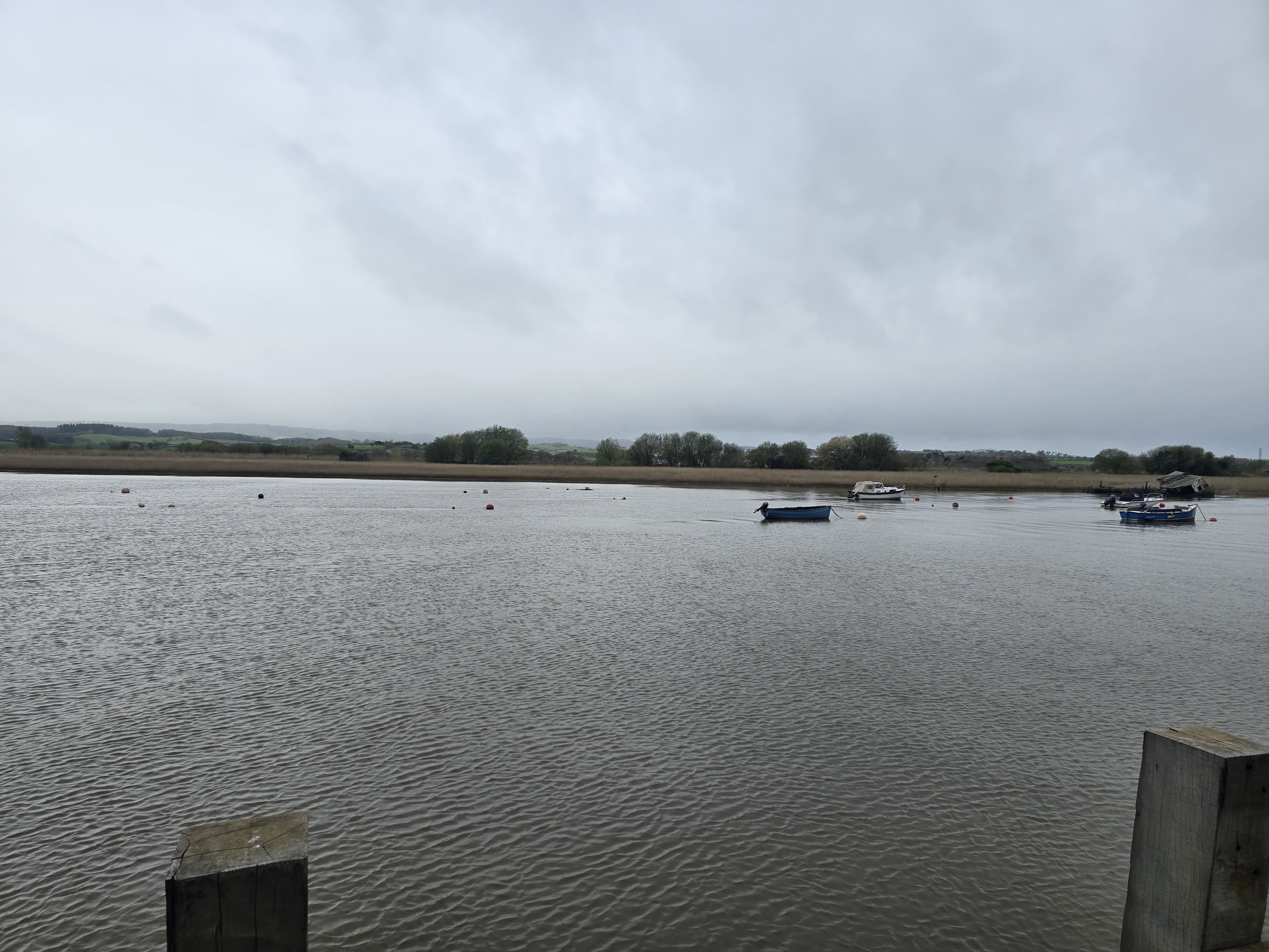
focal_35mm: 23
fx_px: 843
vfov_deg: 58.9
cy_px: 476
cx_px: 634
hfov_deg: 73.9
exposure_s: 1/730
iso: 12
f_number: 1.7
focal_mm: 6.3
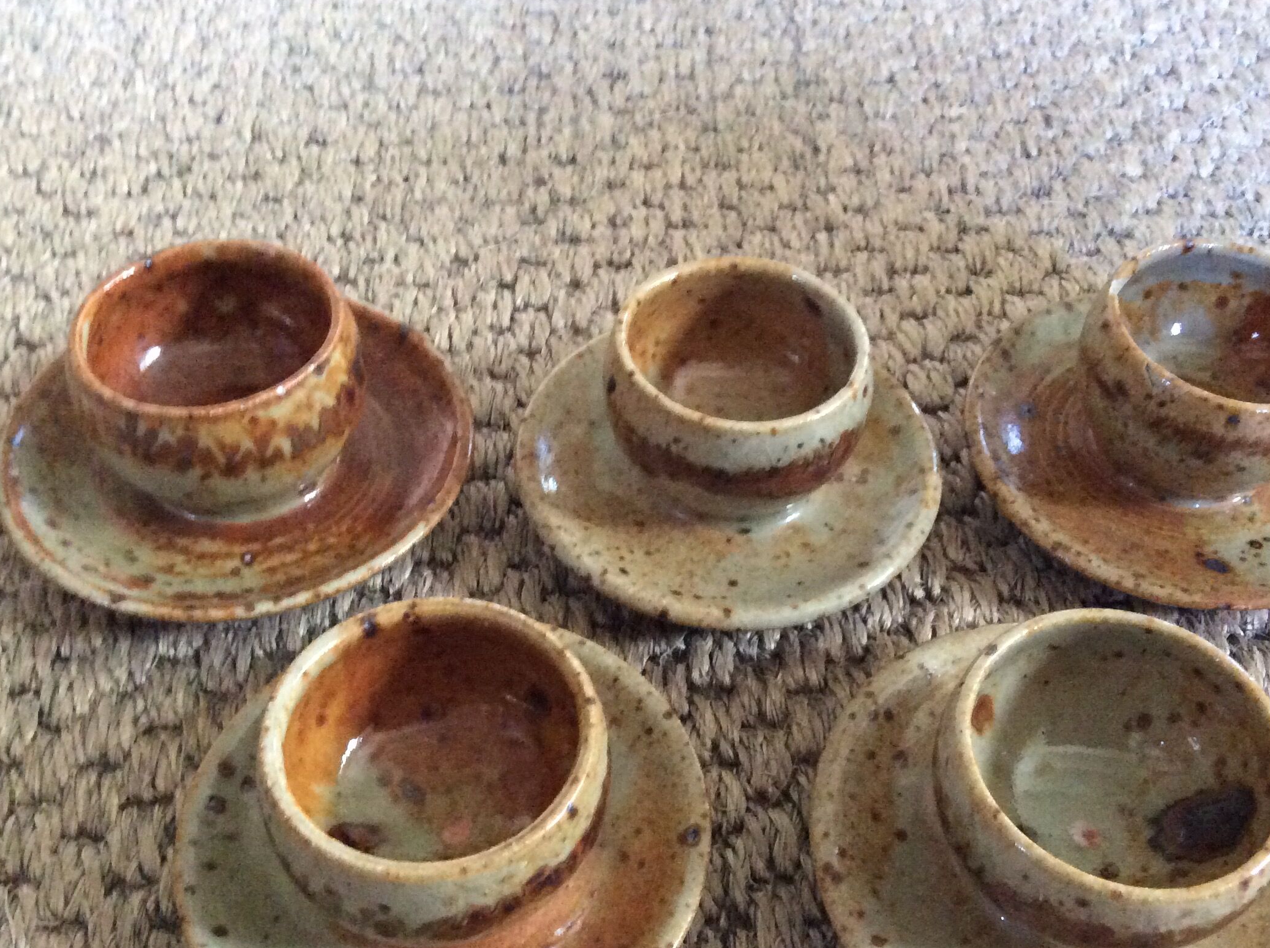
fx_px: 1465
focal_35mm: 40
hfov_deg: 46.8
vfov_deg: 35.7
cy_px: 586
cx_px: 682
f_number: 2.4
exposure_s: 1/17
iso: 400
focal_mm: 3.3
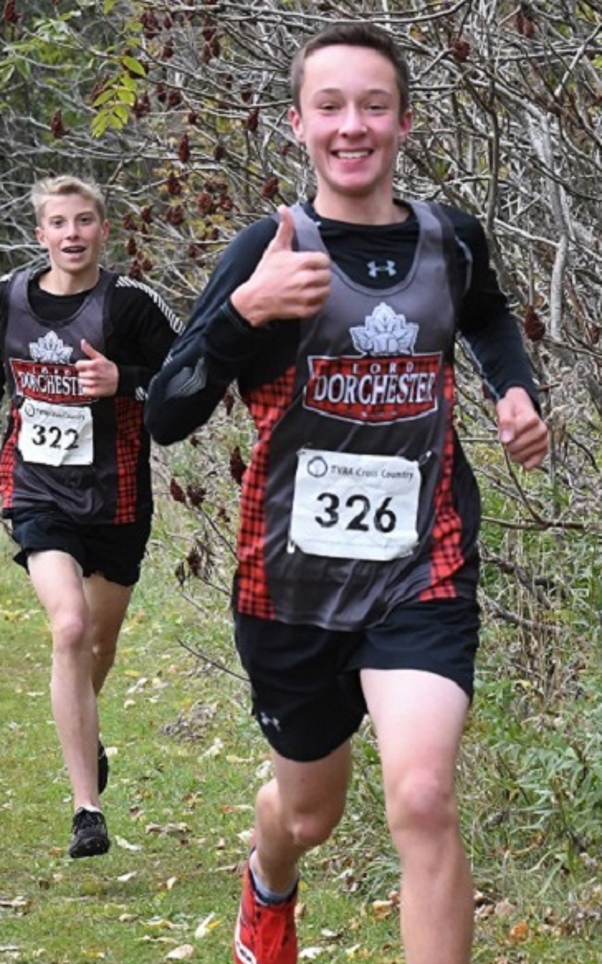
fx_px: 4729
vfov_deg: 11.6
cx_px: 334
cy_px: 481
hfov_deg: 7.3
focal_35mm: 180
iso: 2000
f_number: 7.1
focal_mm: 78
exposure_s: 1/1000
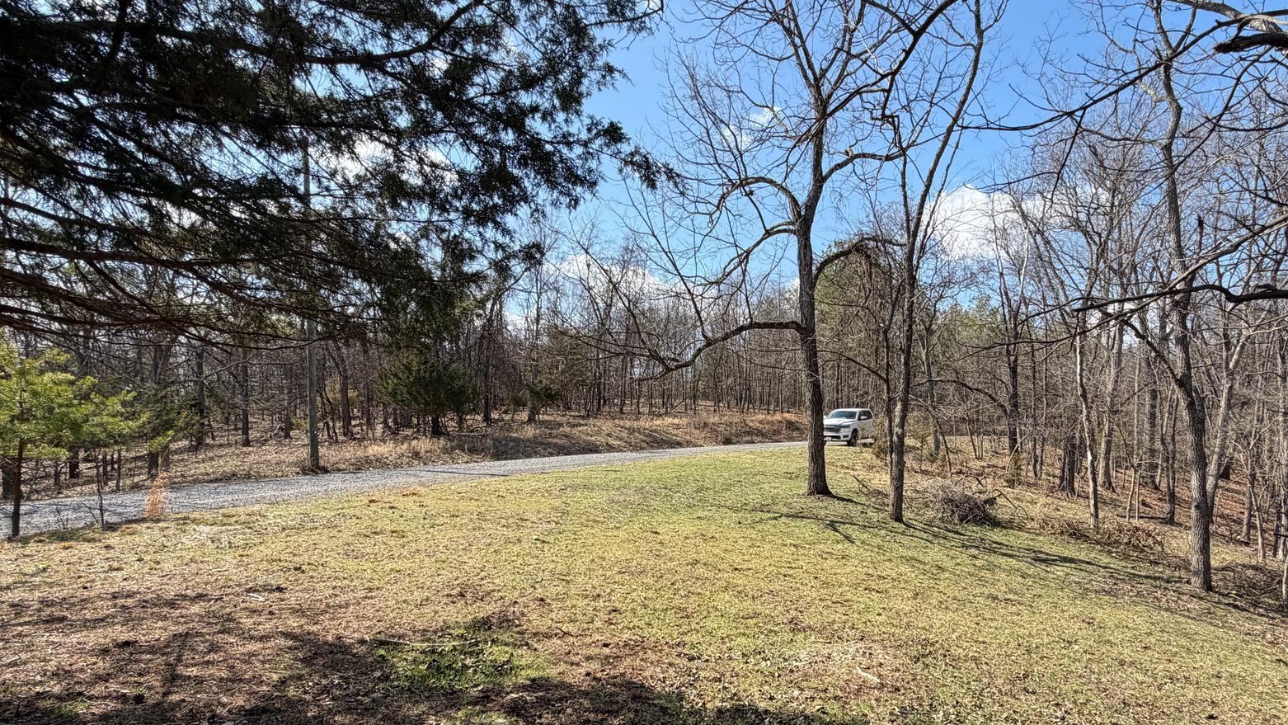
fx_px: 683
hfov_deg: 86.0
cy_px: 456
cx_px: 740
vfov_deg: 55.2
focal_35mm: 20
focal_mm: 2.22
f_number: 2.2
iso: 40
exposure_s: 1/742
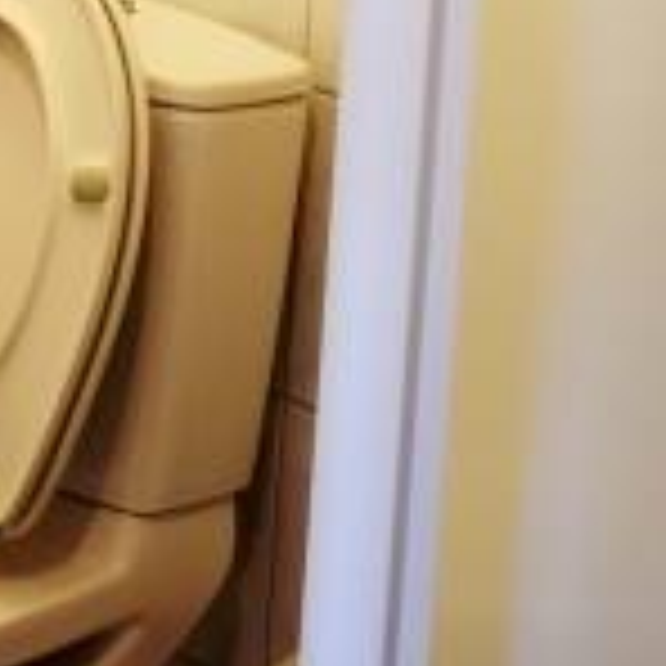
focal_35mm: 159
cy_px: -266
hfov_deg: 10.8
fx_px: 3461
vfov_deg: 10.7
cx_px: -160
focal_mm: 18
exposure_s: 1/8
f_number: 3.5
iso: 100
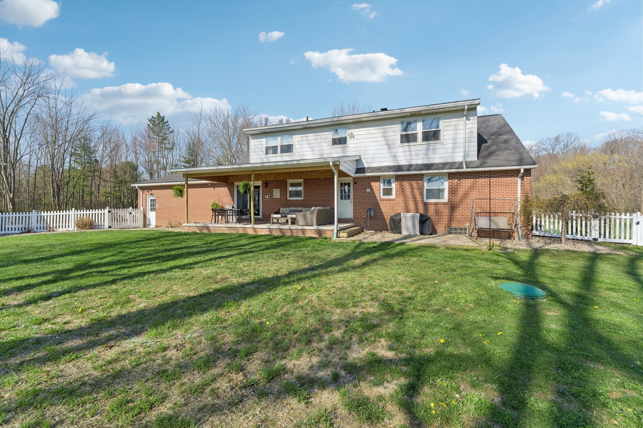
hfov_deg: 104.3
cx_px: 322
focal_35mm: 14
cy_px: 214
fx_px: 250
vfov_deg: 81.2
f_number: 8
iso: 250
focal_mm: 14
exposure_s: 1/640
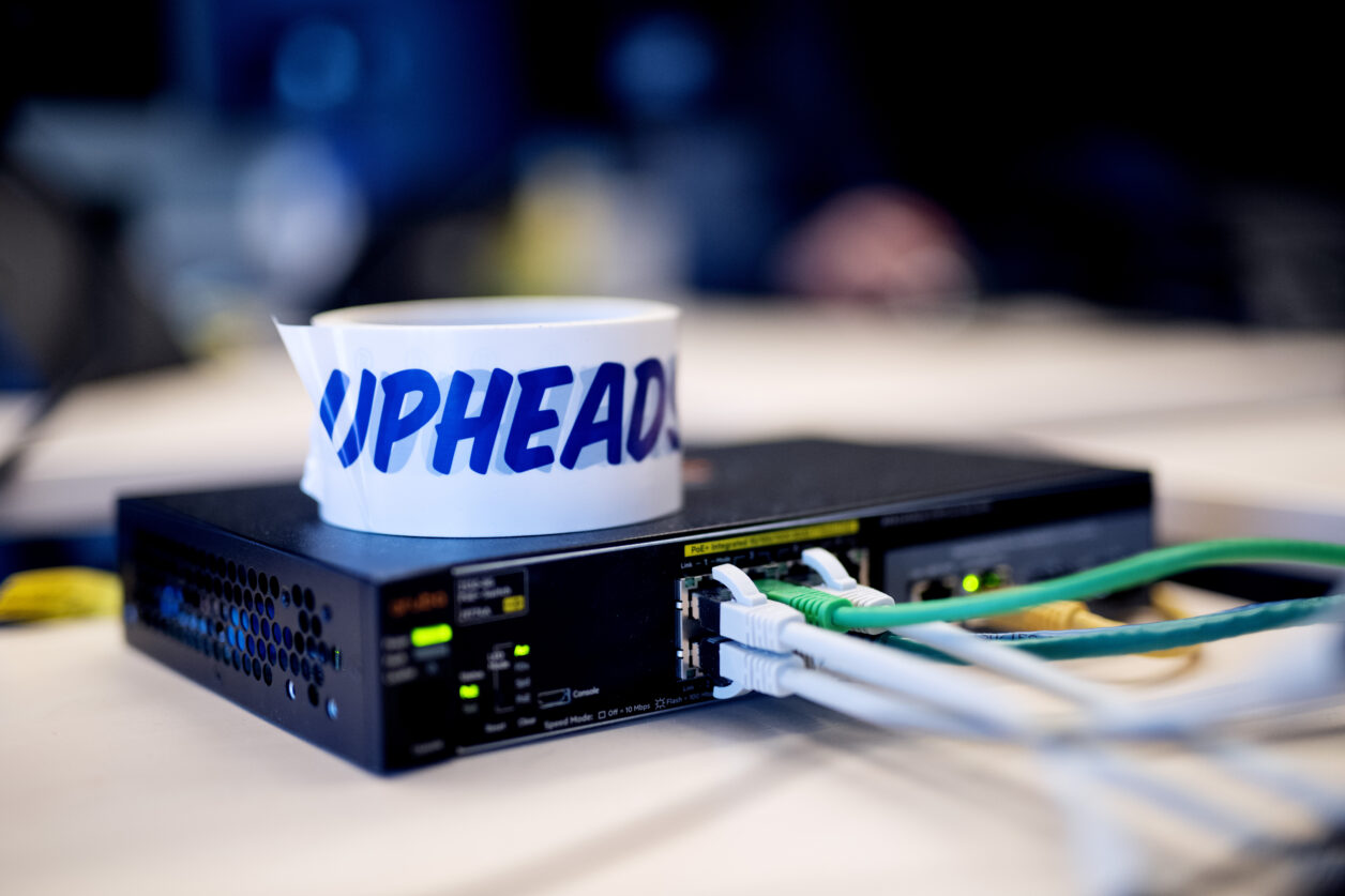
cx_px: 672
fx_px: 1868
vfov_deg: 27.0
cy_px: 448
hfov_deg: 39.6
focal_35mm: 50
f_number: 1.4
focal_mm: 50
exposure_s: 1/500
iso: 640
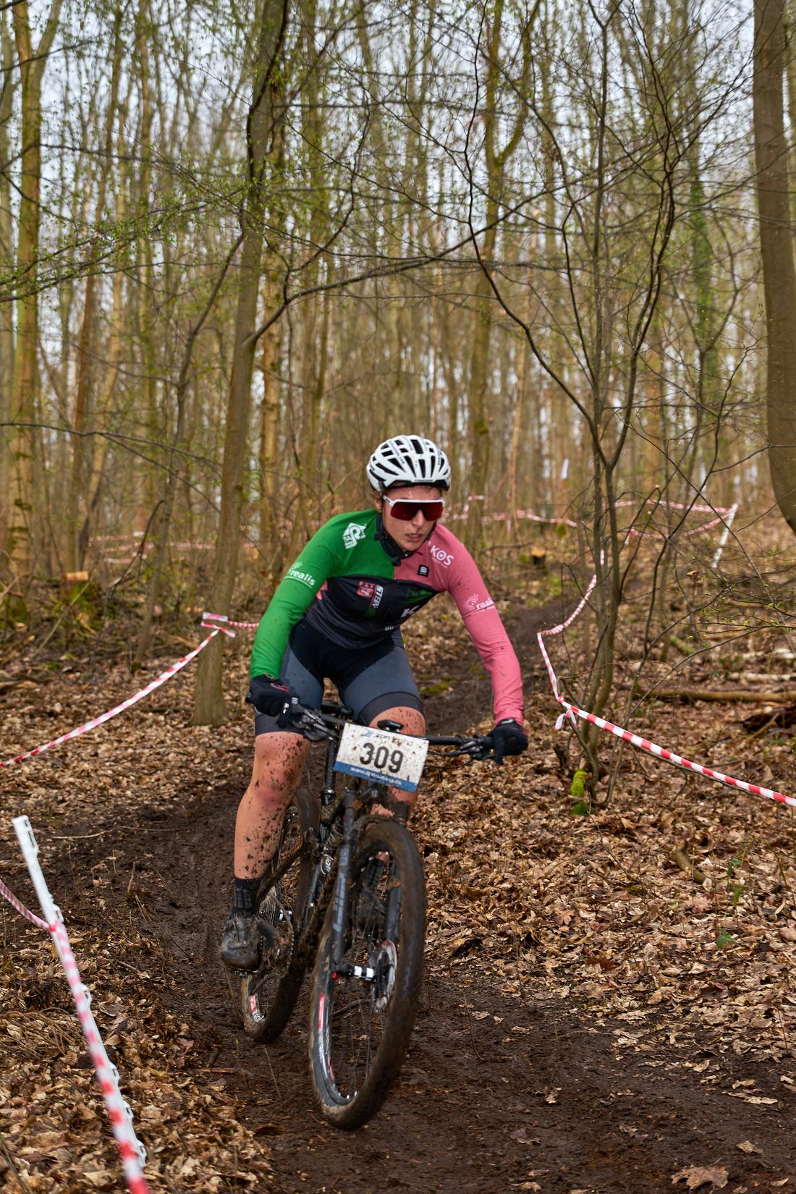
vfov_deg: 28.8
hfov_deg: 19.5
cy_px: 597
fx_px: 2321
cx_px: 398
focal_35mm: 70
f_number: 4
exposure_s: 1/250
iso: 100
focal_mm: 70
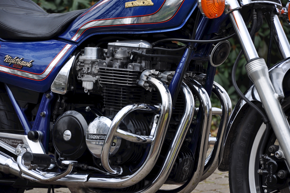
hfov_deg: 13.1
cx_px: 145
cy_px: 96
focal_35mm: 158
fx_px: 1267
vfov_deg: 8.7
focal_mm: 105
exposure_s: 1/125
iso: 250
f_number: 5.6
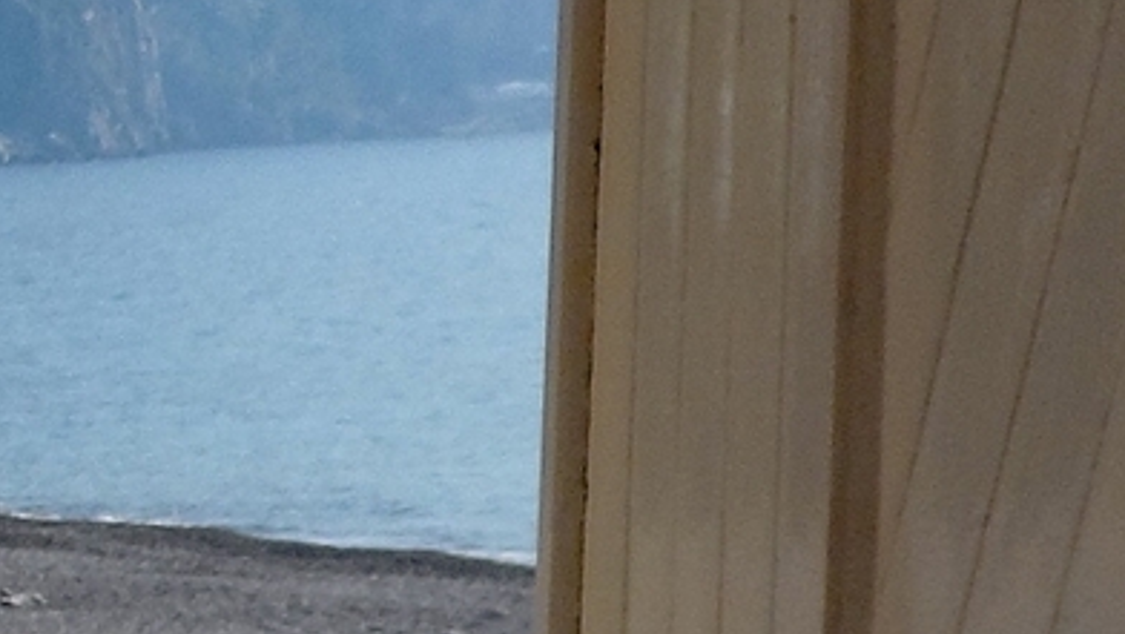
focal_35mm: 300
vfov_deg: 4.1
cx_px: -878
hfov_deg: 7.0
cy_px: 514
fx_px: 8954
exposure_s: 1/500
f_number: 4.1
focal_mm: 9.8
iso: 80
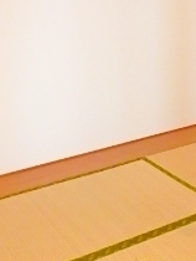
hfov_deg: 22.7
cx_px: 155
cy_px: 112
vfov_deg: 30.2
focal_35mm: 64
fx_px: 482
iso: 640
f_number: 3.5
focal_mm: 3.7
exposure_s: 1/30
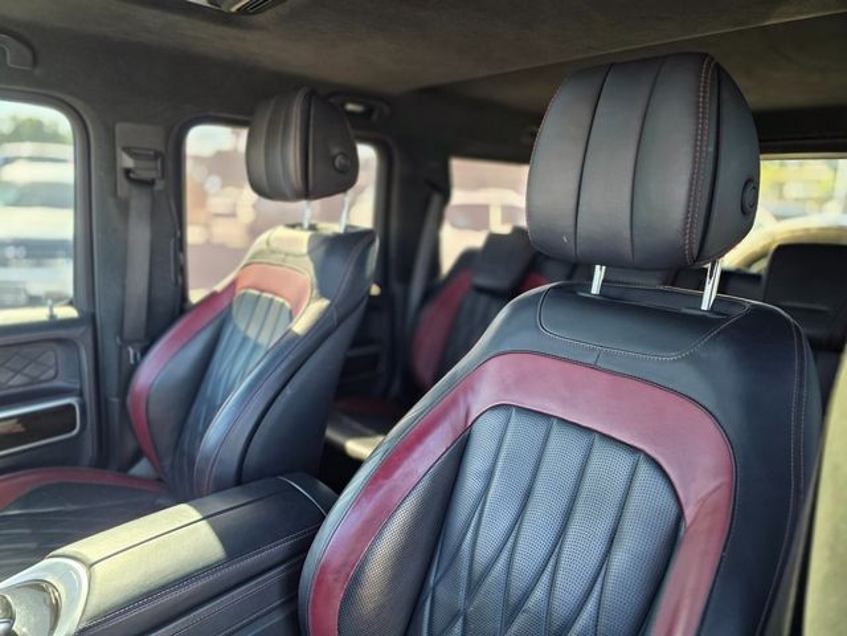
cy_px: 318
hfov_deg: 73.9
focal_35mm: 23
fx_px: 563
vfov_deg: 58.9
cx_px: 424
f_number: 1.7
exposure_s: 1/180
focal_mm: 6.3
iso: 160
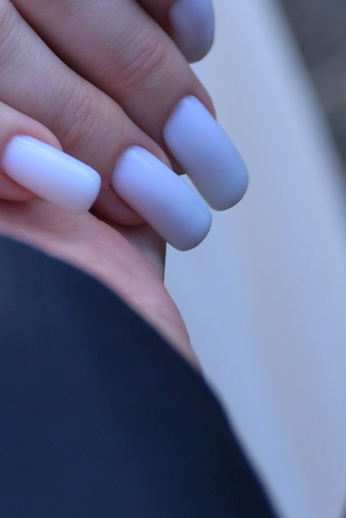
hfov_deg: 7.2
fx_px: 2720
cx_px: 2
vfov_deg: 9.2
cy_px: -898
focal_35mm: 189
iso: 100
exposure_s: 1/320
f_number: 2.8
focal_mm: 31.5
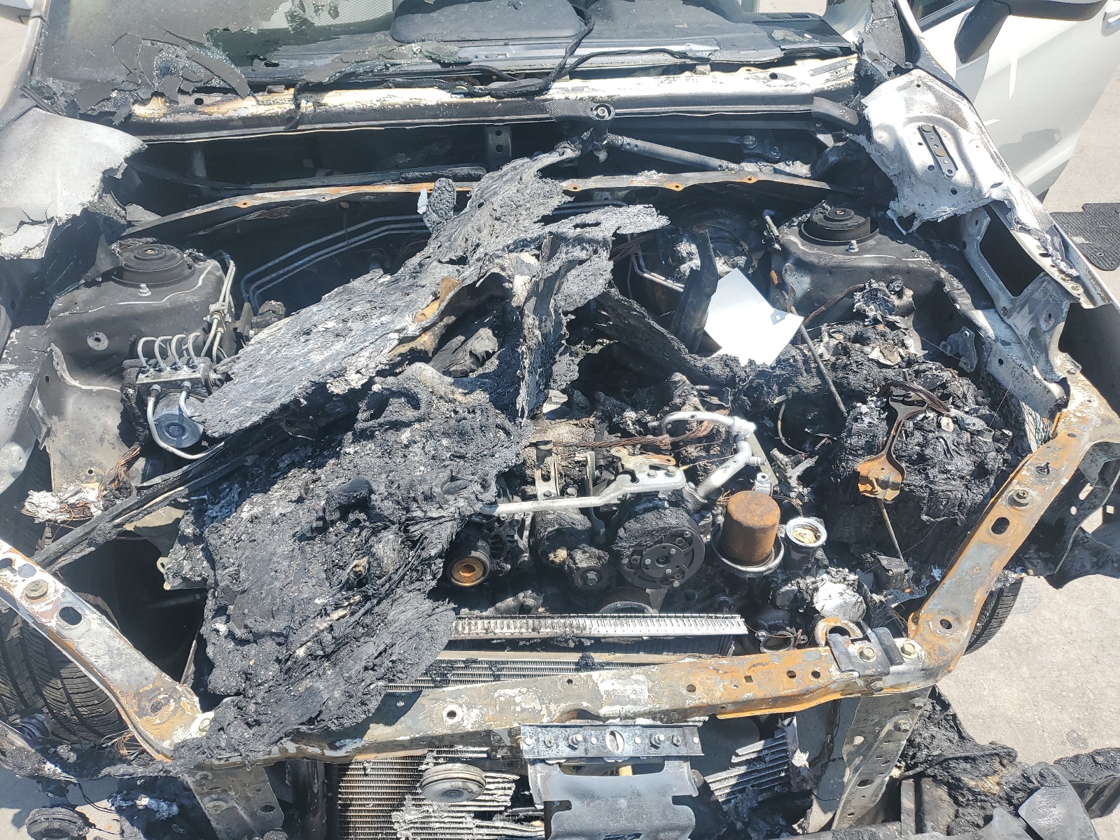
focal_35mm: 26
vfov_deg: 53.1
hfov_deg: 67.3
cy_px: 420
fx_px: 841
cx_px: 560
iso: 50
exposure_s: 1/2000
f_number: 1.5
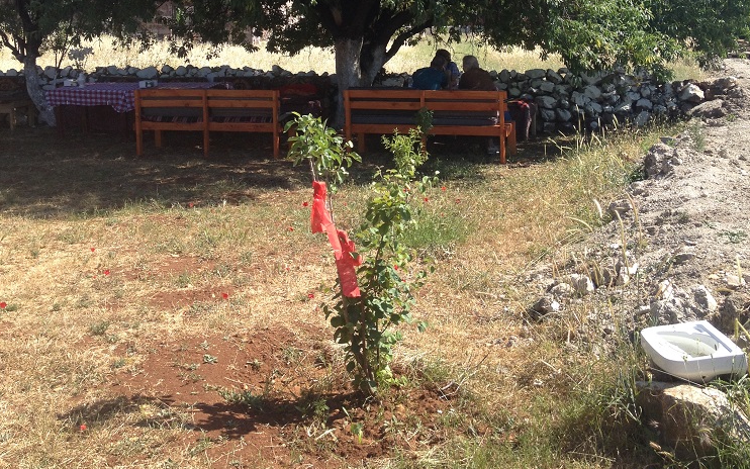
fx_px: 1022
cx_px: 378
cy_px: 29
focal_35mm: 50
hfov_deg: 40.3
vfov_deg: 24.9
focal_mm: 4.28
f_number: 2.4
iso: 50
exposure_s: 1/746
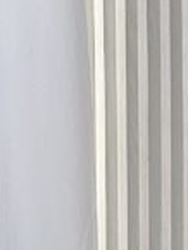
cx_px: 471
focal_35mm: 495
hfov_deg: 3.0
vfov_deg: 4.0
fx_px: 3579
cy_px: 527
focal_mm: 9
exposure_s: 1/120
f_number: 2.8
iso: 80
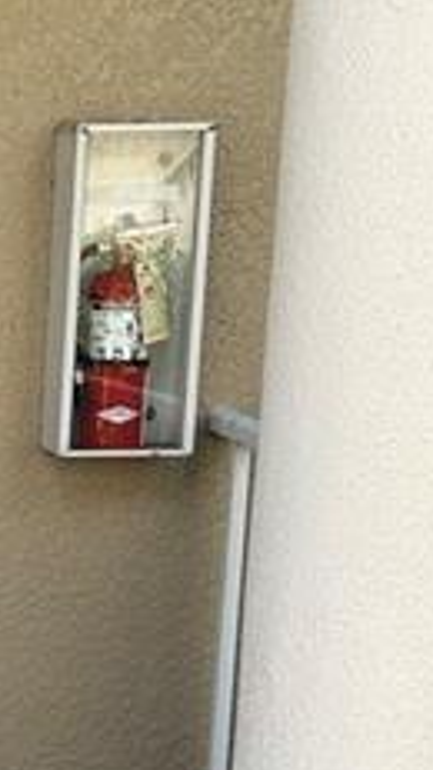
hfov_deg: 11.7
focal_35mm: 94
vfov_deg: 22.3
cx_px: -403
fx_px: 1918
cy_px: 660
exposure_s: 1/902
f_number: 1.5
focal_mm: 5.7
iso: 50
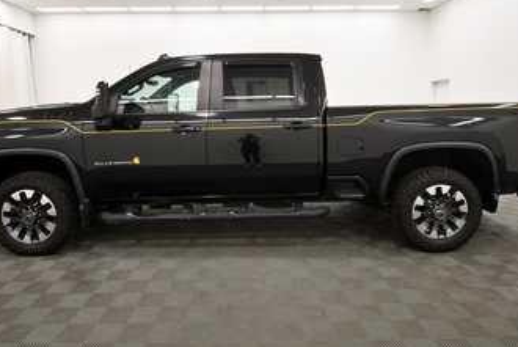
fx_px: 331
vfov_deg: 55.0
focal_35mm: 23
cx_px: 253
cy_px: 148
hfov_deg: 76.0
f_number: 5
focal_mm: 13
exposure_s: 1/125
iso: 800
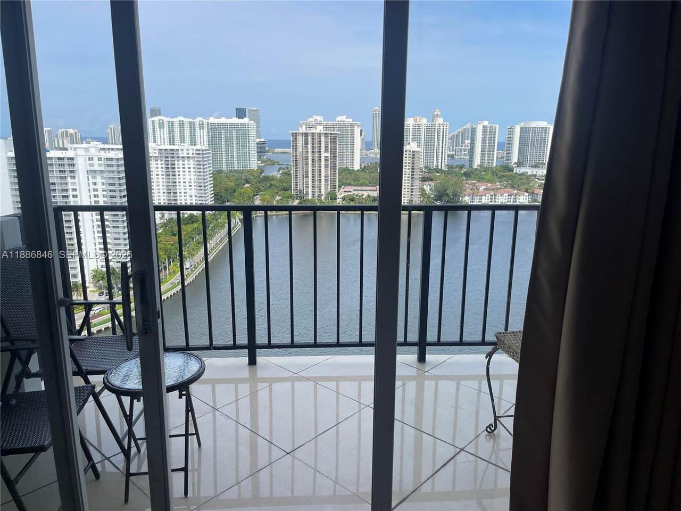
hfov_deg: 67.3
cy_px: 256
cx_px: 340
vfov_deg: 53.1
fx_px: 511
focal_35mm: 26
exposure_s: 1/2660
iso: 32
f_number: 1.6
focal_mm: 5.1
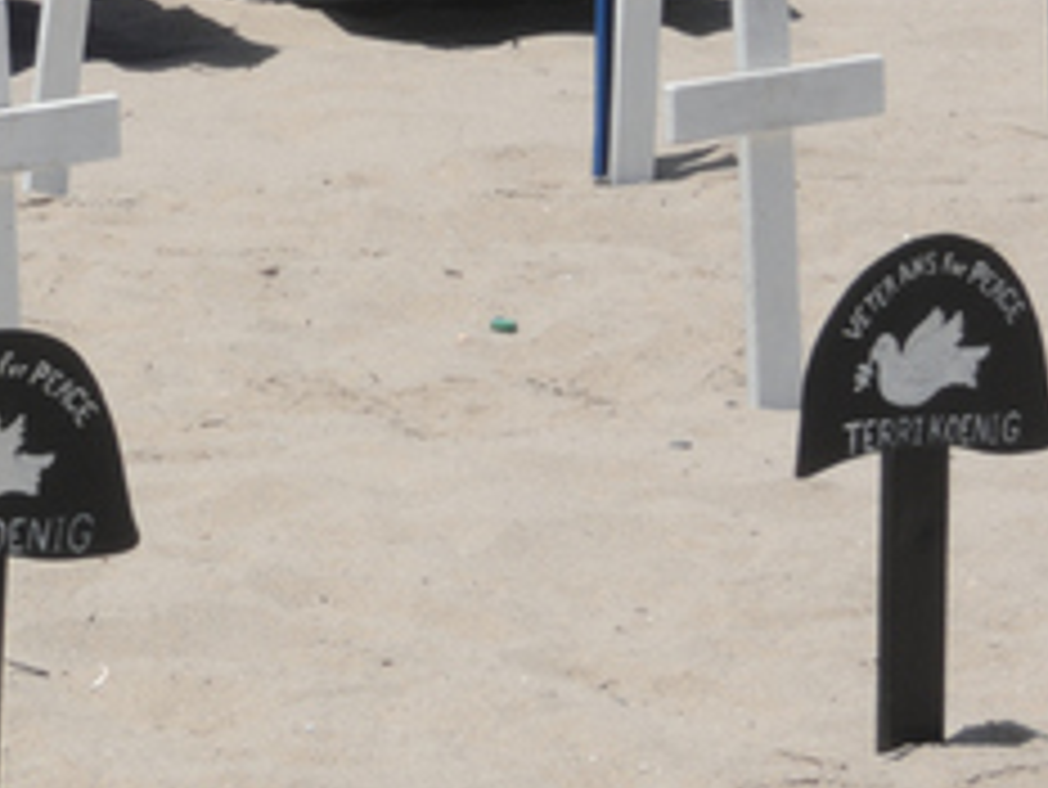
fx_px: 7724
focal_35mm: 255
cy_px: 7
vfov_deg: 5.8
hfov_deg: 7.7
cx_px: -4
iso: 100
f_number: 8
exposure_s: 1/250
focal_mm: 18.2
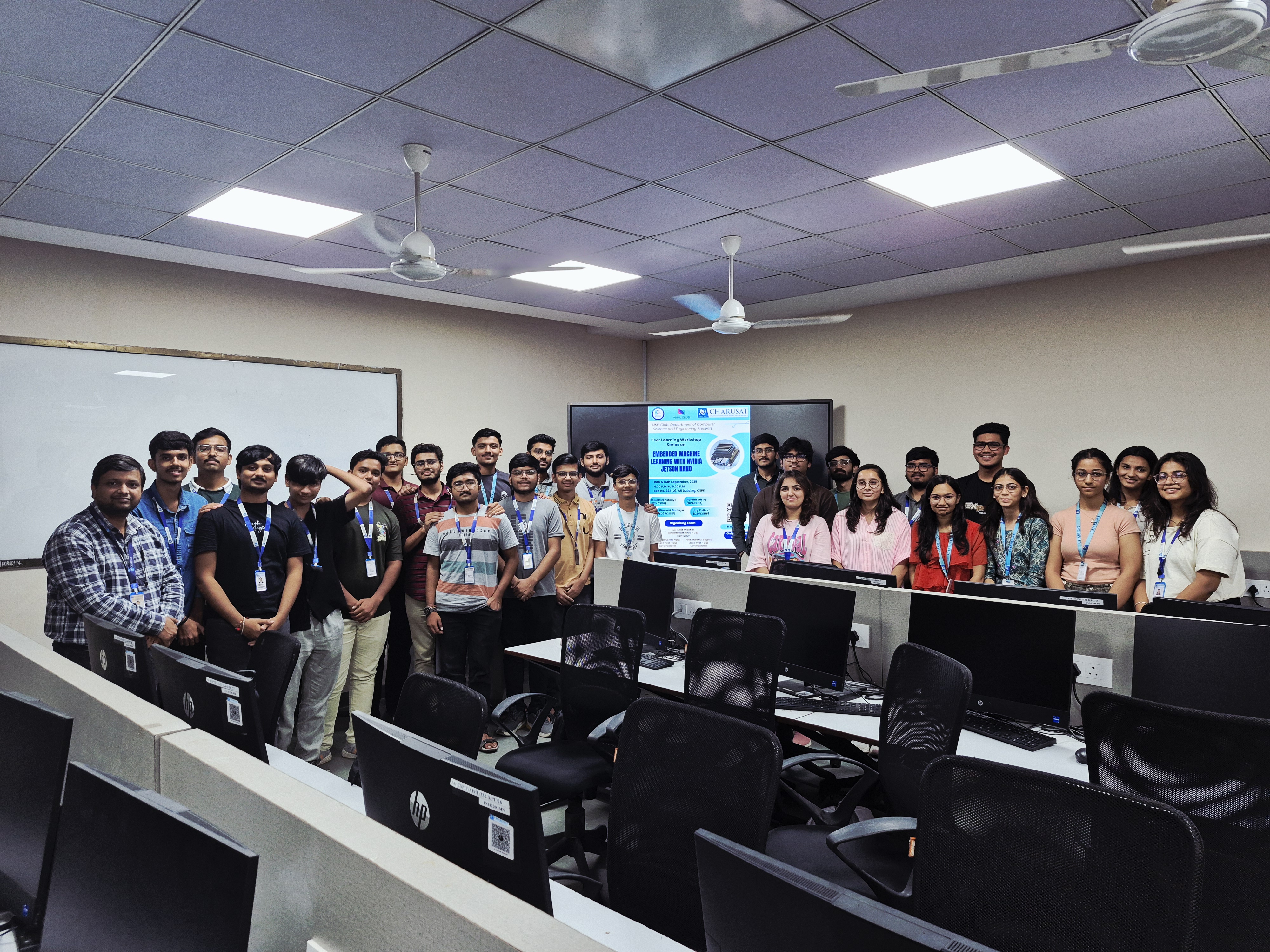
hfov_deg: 73.9
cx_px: 635
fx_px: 844
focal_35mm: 23
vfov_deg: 58.9
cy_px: 476
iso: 160
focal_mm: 5.4
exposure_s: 1/100
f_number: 1.8
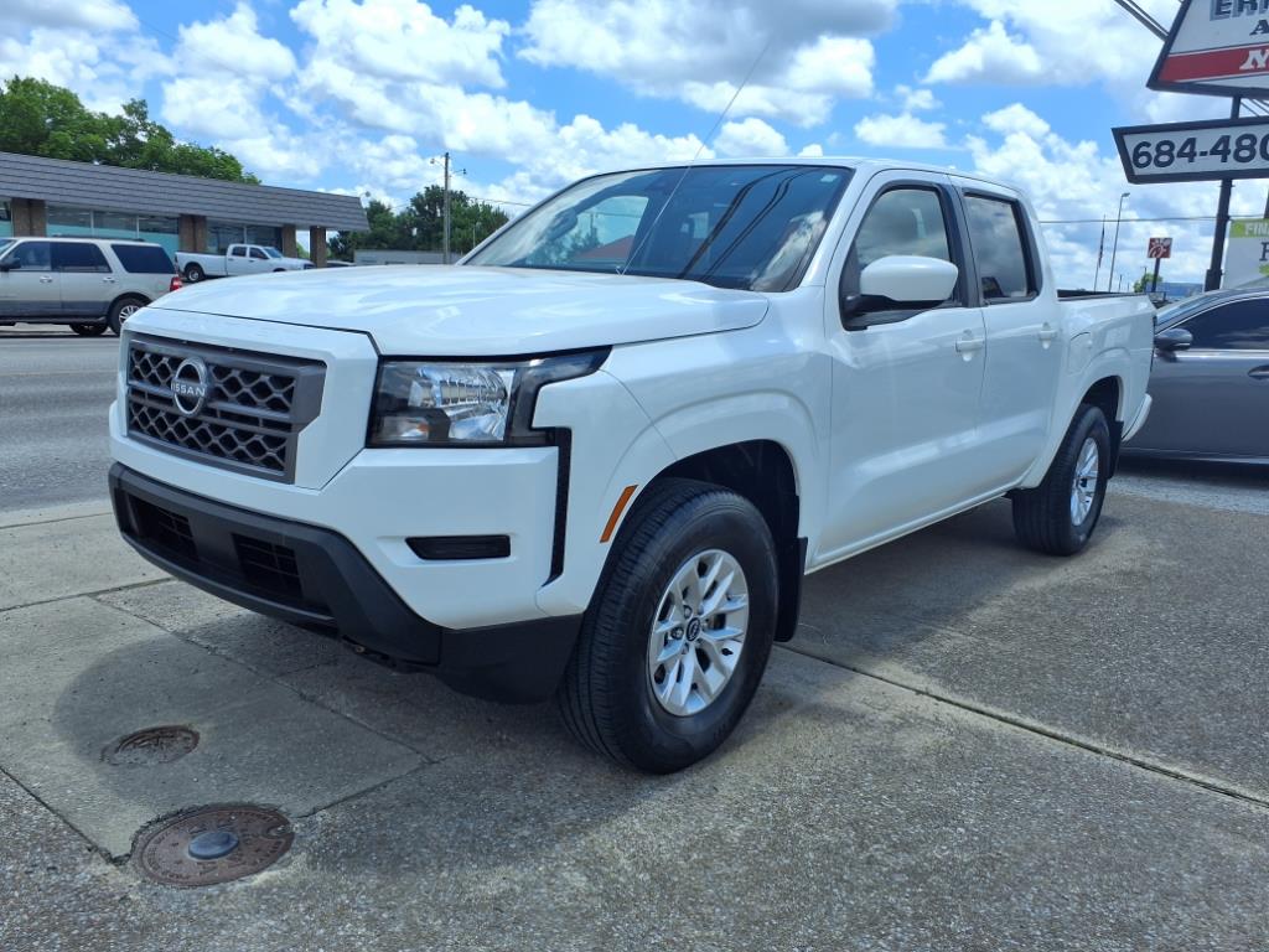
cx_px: 634
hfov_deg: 65.3
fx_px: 990
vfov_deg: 51.4
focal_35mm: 27
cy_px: 476
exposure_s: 1/2000
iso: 40
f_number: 1.9
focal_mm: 3.58
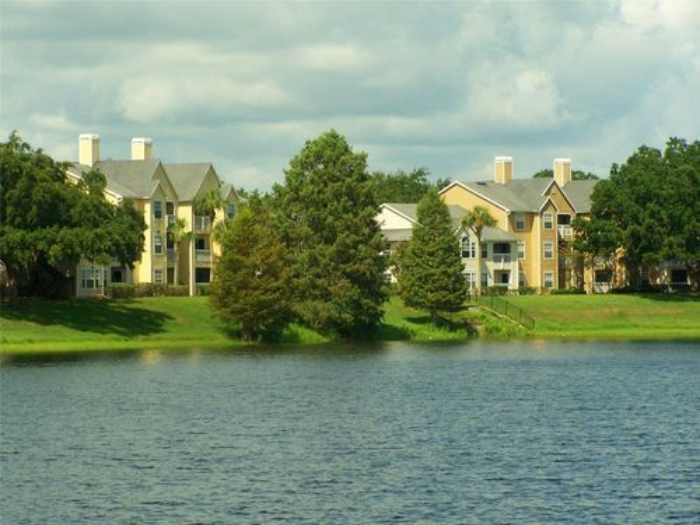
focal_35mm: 159
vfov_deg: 9.3
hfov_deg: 12.4
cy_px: 262
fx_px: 3215
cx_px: 350
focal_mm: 26.4
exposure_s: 1/500
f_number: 4.5
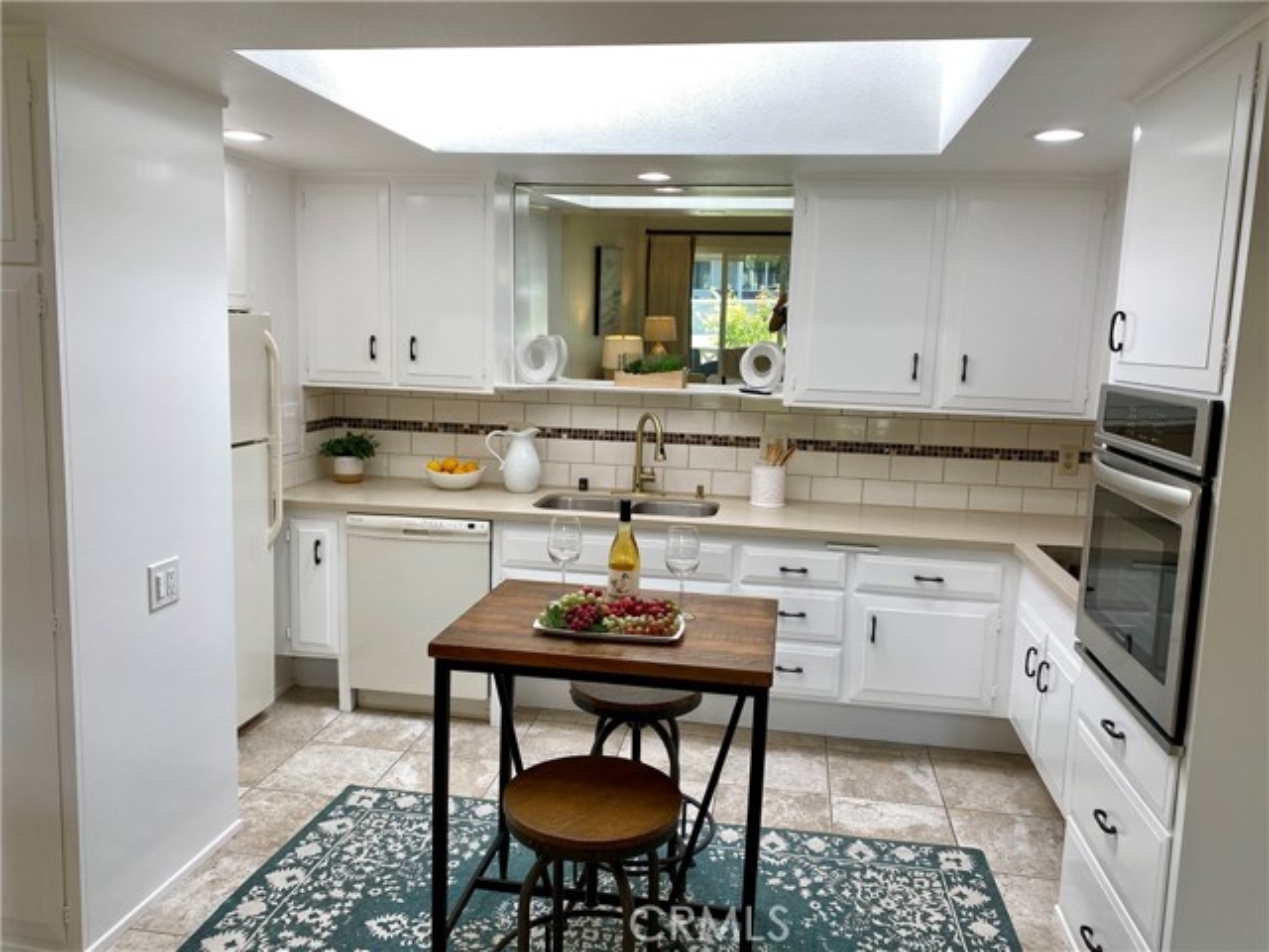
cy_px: 476
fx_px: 953
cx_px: 634
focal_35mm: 26
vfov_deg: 53.1
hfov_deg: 67.3
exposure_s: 1/120
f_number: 1.8
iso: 32
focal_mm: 4.25
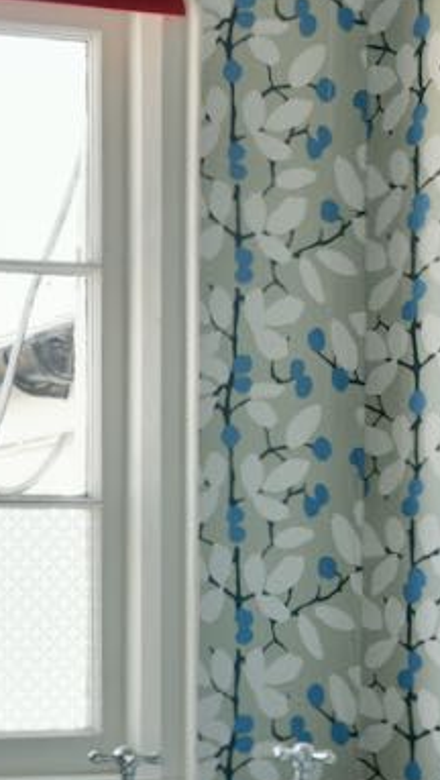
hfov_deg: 15.6
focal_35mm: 63
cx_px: -418
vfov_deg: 31.3
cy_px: 747
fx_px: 1304
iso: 800
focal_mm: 18
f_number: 10
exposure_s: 1/100
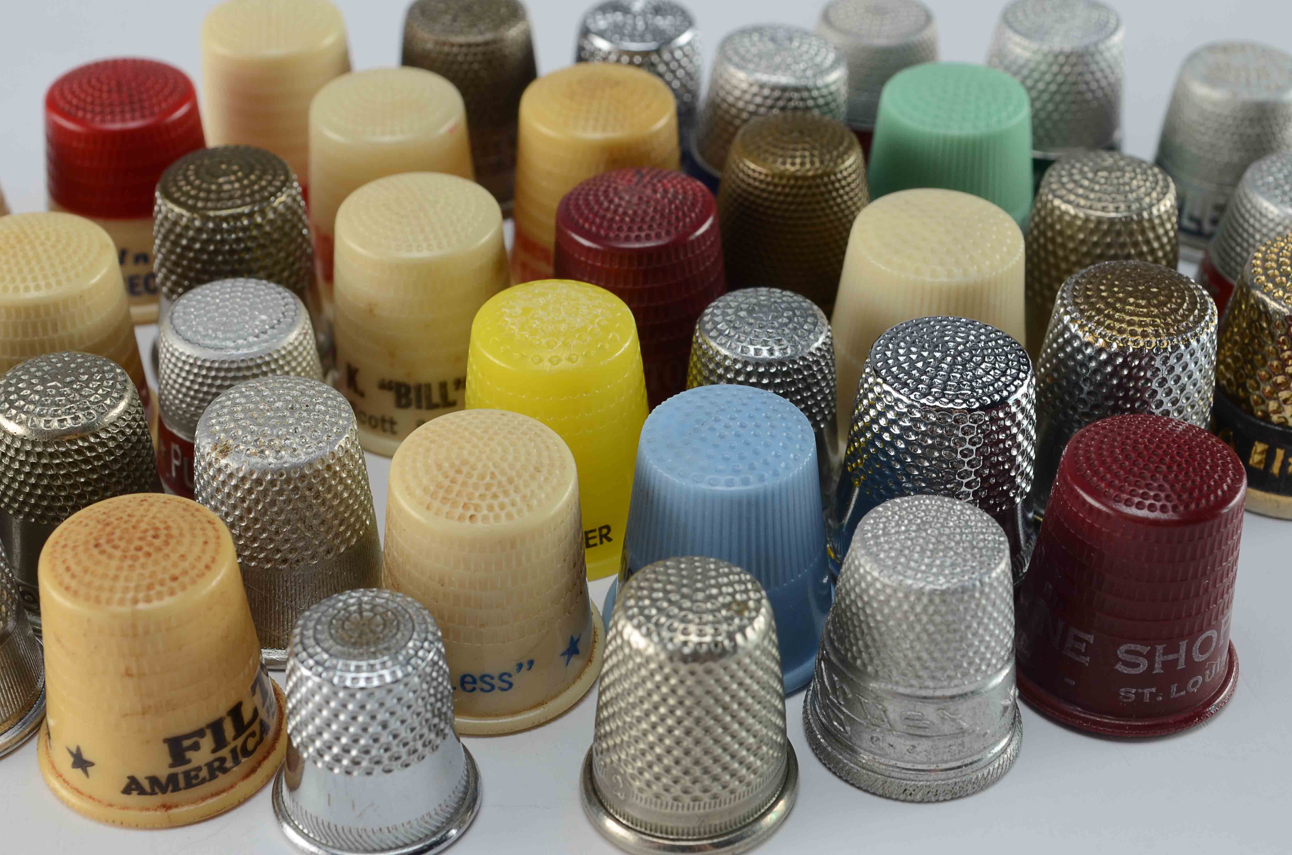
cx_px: 646
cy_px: 428
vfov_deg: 18.8
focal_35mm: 72
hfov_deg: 28.1
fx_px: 2579
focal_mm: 48
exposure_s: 1/80
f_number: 14
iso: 100
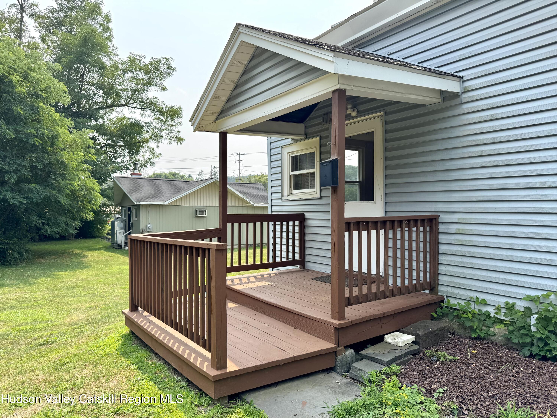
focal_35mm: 24
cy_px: 209
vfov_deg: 56.8
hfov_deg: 71.6
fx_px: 386
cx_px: 278
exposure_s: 1/1923
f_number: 1.78
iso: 80
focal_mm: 6.76
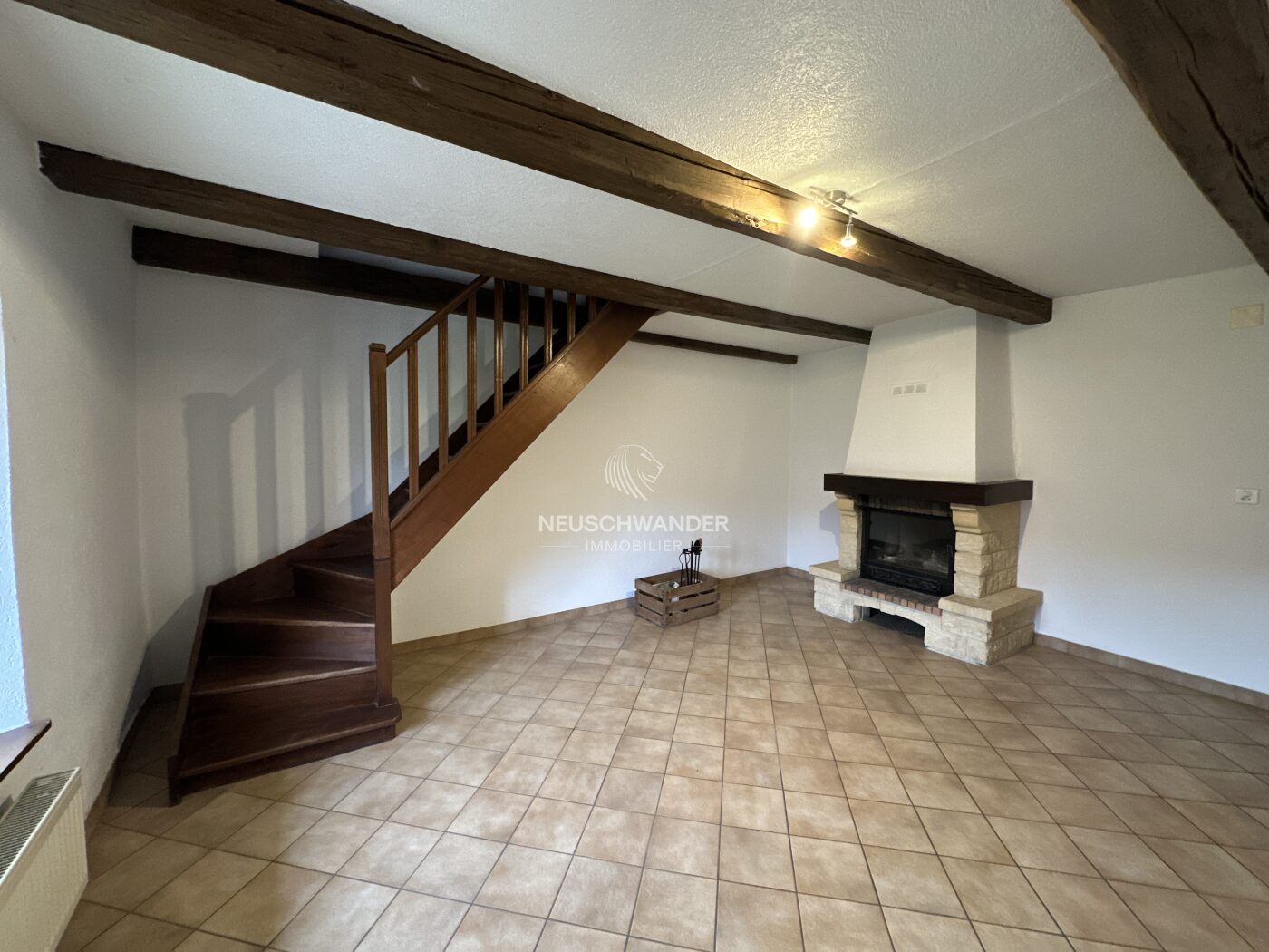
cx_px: 634
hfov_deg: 102.1
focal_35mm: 14
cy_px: 476
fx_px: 513
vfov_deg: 85.7
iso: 640
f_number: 2.2
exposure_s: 1/50
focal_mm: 2.22
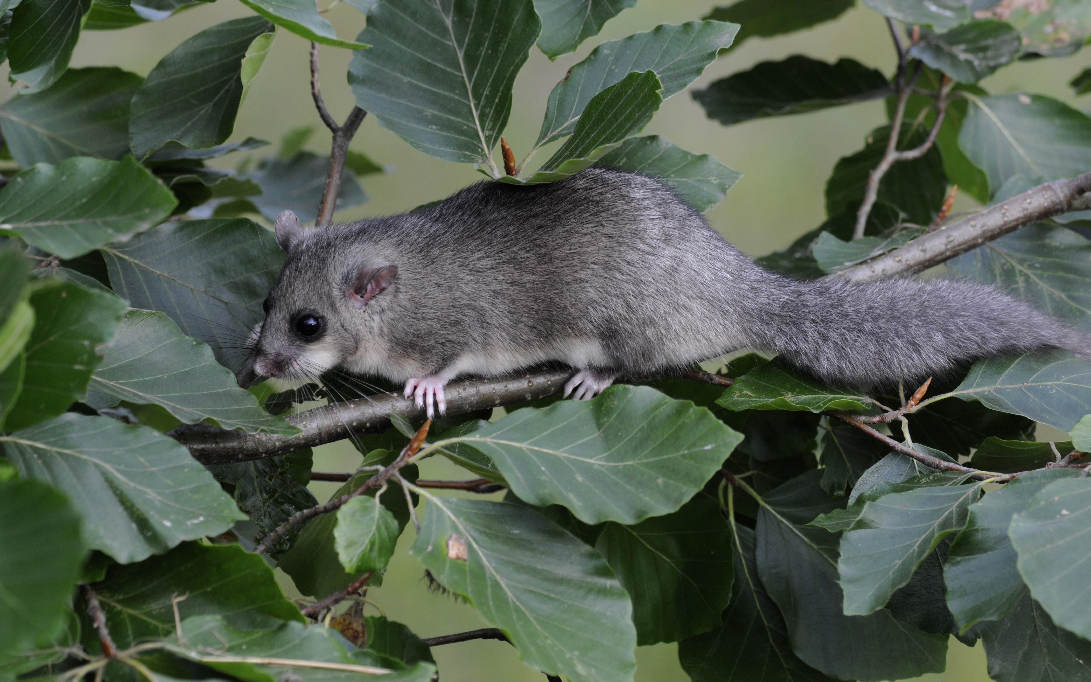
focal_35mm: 275
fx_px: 8177
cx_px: 546
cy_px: 338
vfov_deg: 4.8
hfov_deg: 7.6
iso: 400
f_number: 5.6
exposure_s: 1/100
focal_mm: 180
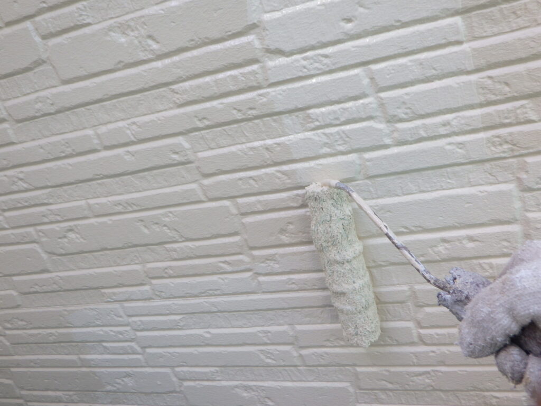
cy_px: 203
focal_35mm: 28
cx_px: 270
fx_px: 438
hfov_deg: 63.4
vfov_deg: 49.7
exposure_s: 1/160
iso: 125
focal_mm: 5
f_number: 3.5
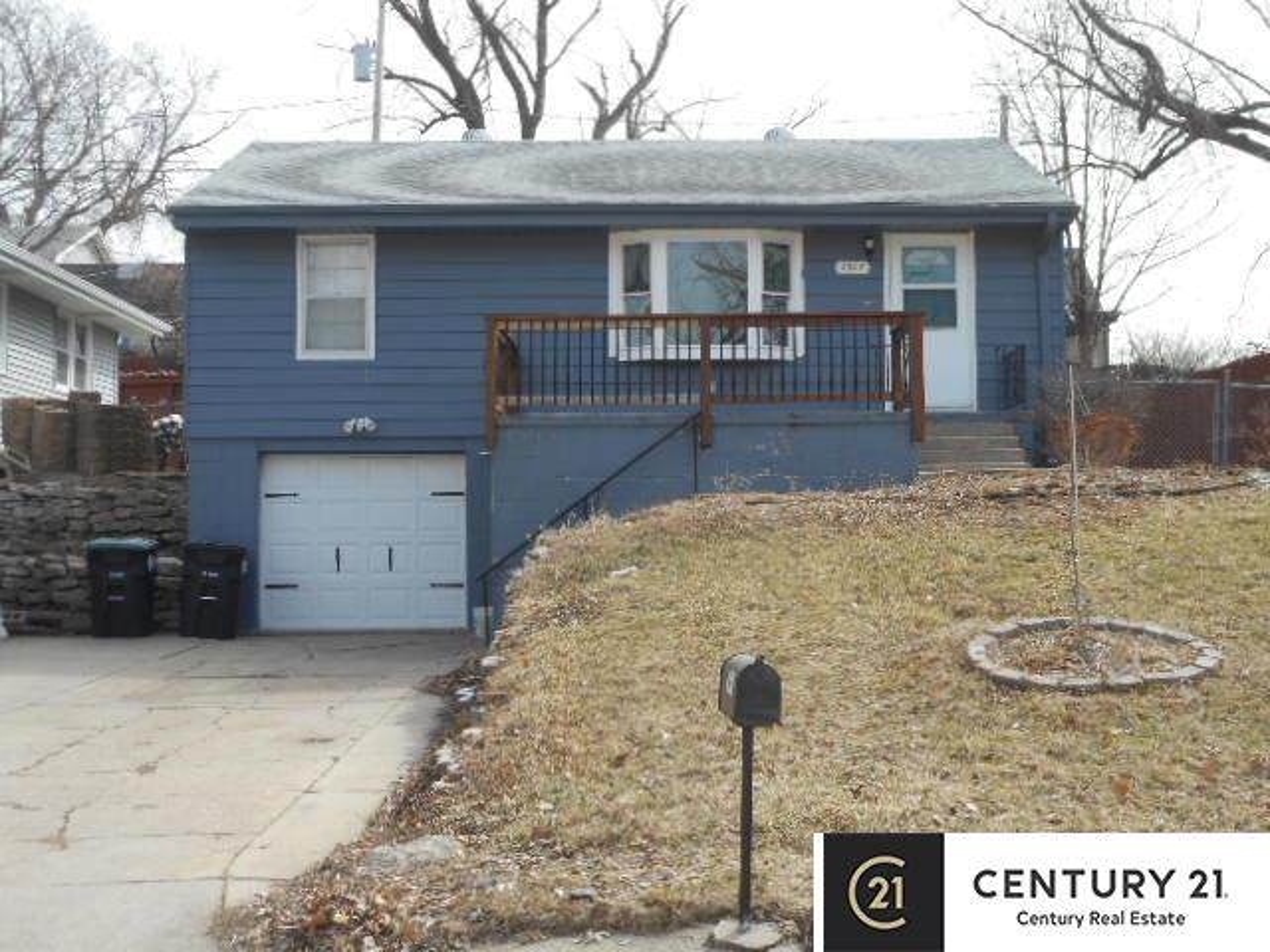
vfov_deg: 28.6
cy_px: 476
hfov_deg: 37.5
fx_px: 1871
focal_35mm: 51
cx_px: 635
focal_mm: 9.1
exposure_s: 1/200
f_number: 4.9
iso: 80
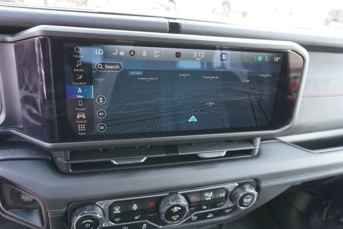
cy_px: 112
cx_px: 169
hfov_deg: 71.5
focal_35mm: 25
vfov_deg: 51.3
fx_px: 238
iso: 400
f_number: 4
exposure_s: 1/60
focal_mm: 16
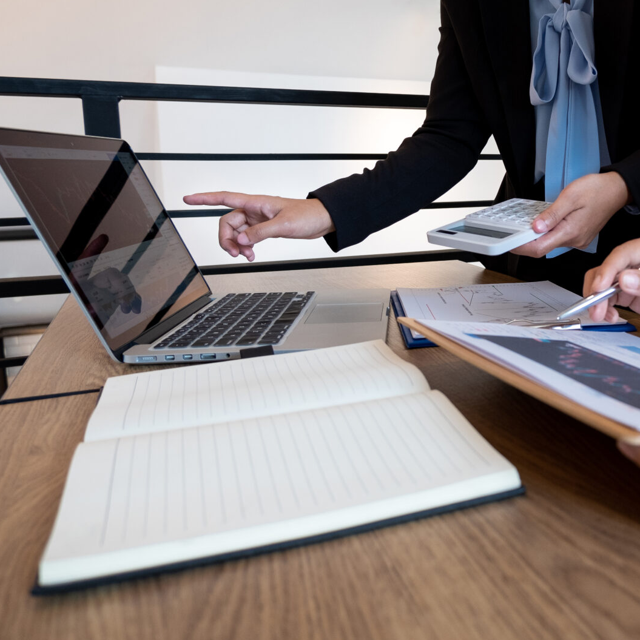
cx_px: 465
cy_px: 320
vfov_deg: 54.0
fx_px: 628
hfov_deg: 52.1
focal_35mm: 30
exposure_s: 1/80
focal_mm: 15
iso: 400
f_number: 3.5
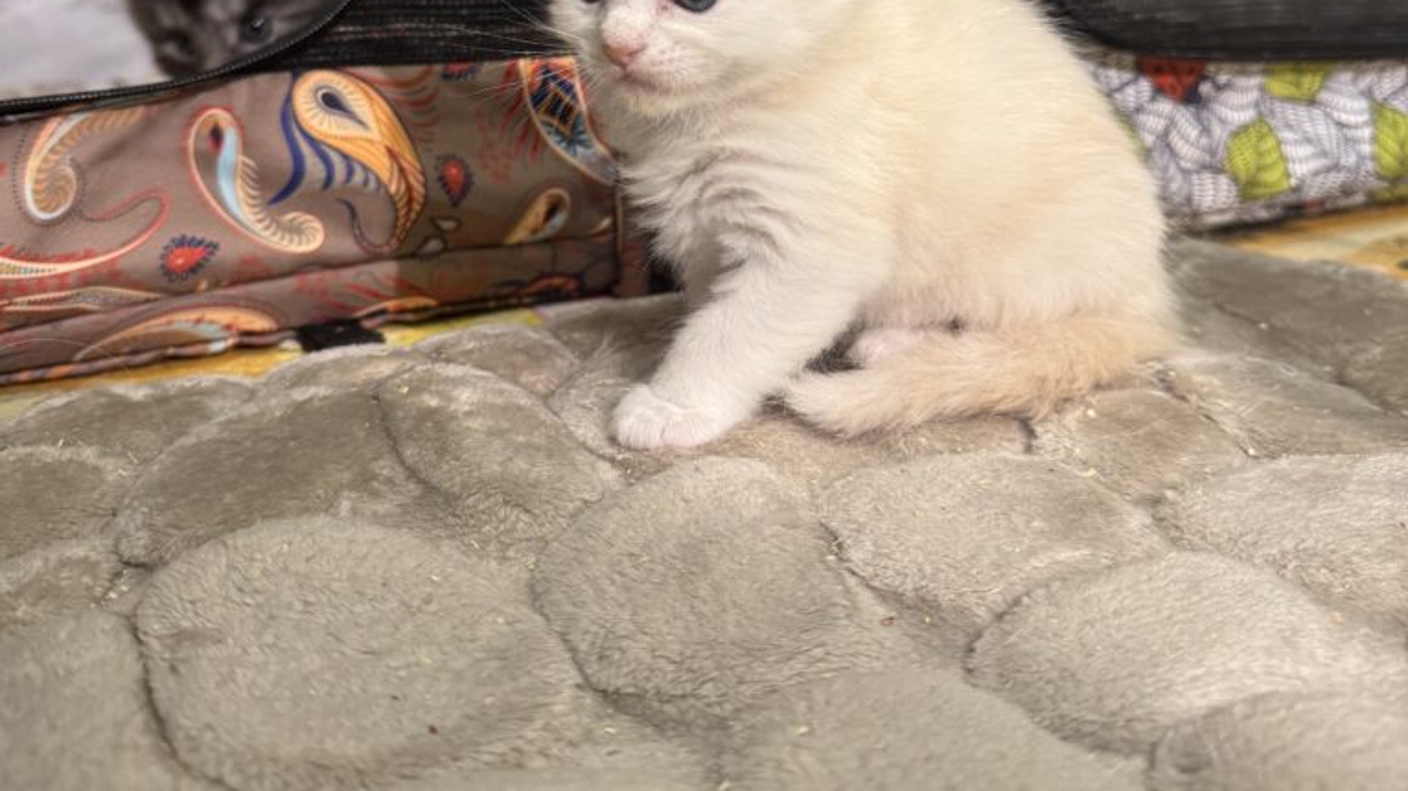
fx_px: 1306
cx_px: 705
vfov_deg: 32.5
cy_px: 125
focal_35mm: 35
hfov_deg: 56.6
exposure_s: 1/50
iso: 250
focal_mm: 6.76
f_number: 1.78
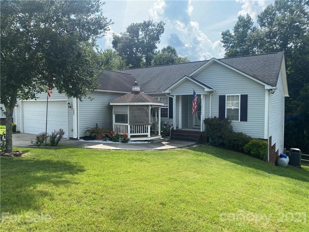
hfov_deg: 67.3
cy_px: 116
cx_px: 154
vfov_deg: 53.1
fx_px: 232
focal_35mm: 26
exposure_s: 1/2268
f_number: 1.8
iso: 32
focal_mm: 4.25
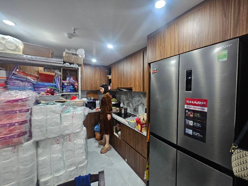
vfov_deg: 89.9
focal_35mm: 13
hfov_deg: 106.2
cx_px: 124
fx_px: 93
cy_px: 93
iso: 320
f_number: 2.2
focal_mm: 2.2
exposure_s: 1/71
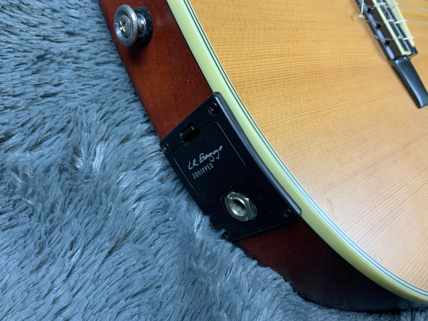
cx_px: 214
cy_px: 160
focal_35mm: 29
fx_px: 359
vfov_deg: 48.2
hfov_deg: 61.7
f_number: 1.8
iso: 100
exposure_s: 1/50
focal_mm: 3
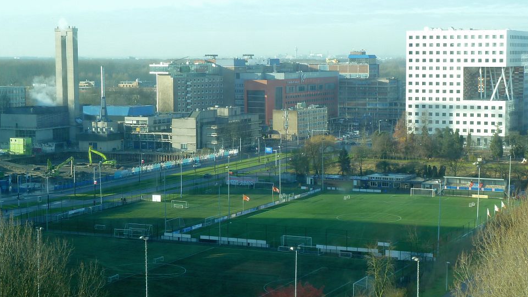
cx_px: 272
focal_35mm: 73
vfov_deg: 16.5
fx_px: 1022
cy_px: 181
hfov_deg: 29.0
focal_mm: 10.3
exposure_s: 1/60
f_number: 4
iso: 80
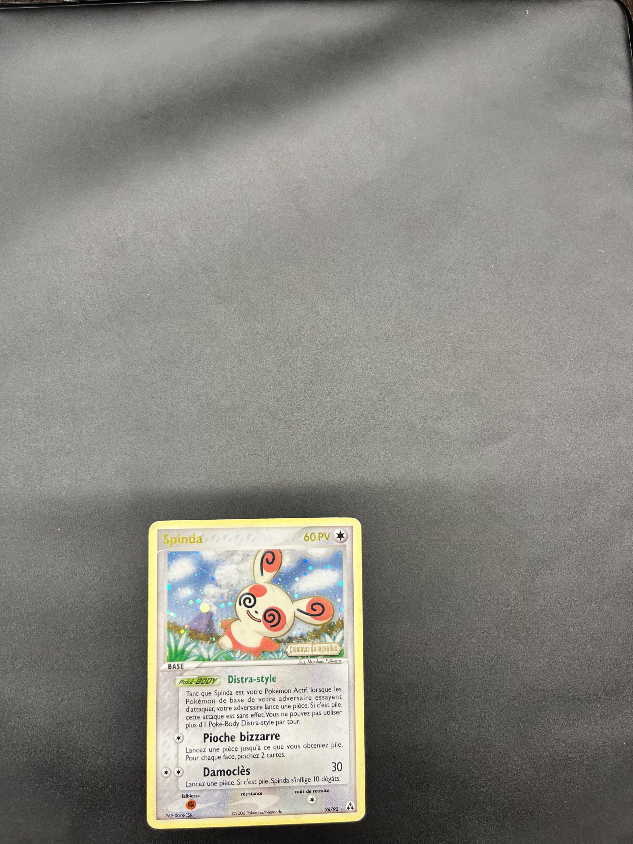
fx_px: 634
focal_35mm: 26
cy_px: 422
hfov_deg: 53.1
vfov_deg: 67.3
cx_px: 316
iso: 80
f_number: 1.6
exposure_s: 1/100
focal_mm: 5.1
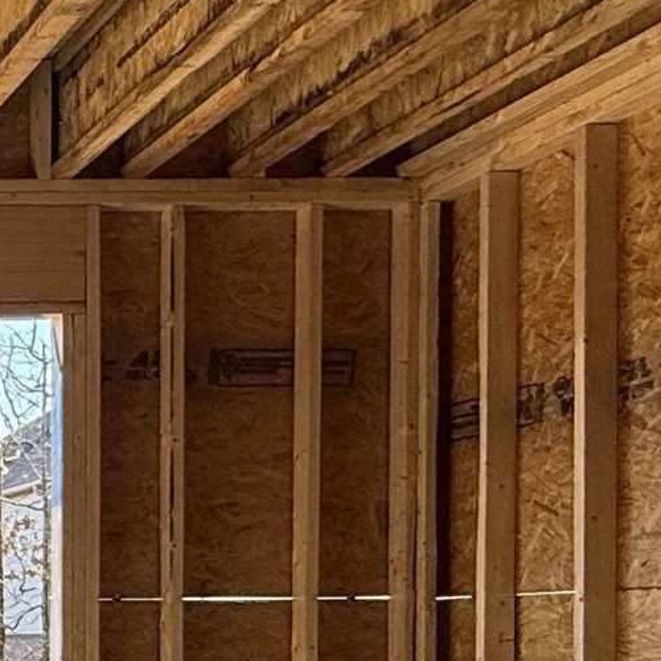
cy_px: 687
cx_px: -448
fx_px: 1642
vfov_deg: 21.8
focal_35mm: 76
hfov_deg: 18.8
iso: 64
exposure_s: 1/365
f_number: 2.2
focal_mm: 2.22
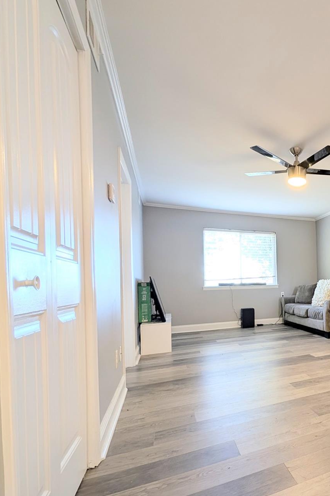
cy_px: 279
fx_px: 275
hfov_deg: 50.2
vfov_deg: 83.6
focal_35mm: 20
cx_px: 330
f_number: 1.95
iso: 49
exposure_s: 1/24
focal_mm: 2.23
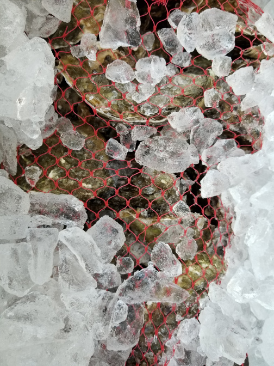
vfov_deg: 67.3
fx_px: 274
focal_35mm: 26
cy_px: 183
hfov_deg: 53.1
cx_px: 137
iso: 100
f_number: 1.7
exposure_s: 1/120
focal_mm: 4.25
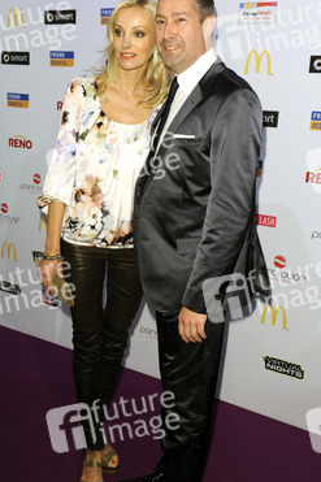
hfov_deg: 32.6
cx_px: 151
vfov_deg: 47.4
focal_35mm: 41
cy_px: 227
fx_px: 549
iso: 1000
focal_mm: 38
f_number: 5.6
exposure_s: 1/160
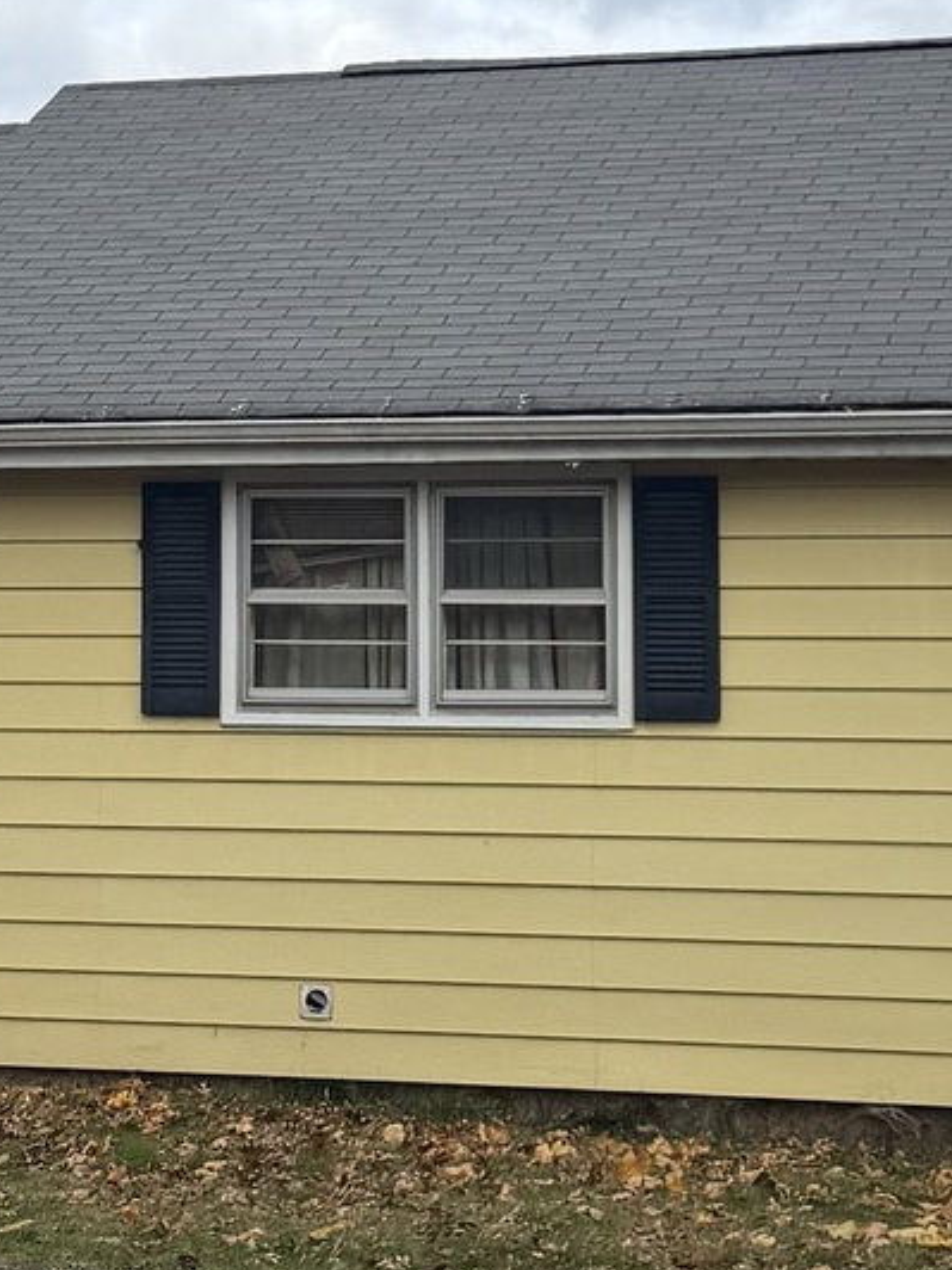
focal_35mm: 104
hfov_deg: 14.2
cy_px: 310
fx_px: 3814
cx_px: 231
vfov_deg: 18.8
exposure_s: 1/4608
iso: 80
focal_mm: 6.76
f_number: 1.78
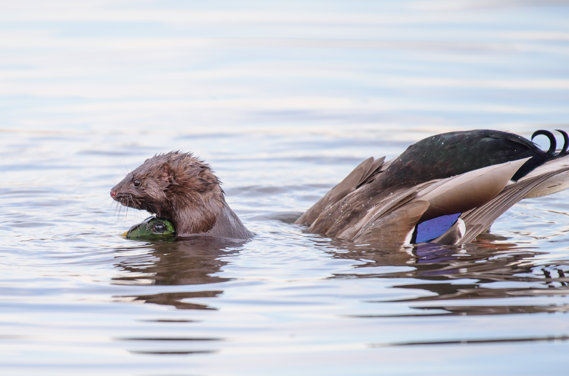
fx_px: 7884
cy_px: 188
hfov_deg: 4.1
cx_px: 284
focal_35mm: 500
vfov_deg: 2.7
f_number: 5.6
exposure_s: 1/200
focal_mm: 500
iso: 320
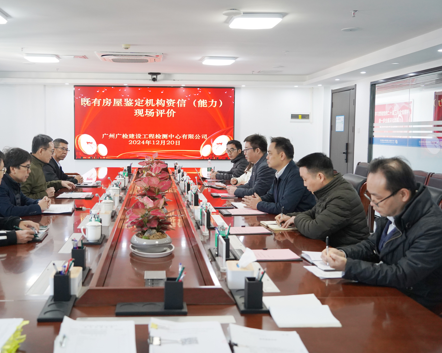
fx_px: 510
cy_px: 174
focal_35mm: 39
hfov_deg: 46.6
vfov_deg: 38.2
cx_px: 180
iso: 2500
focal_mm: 34
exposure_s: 1/160
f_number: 4
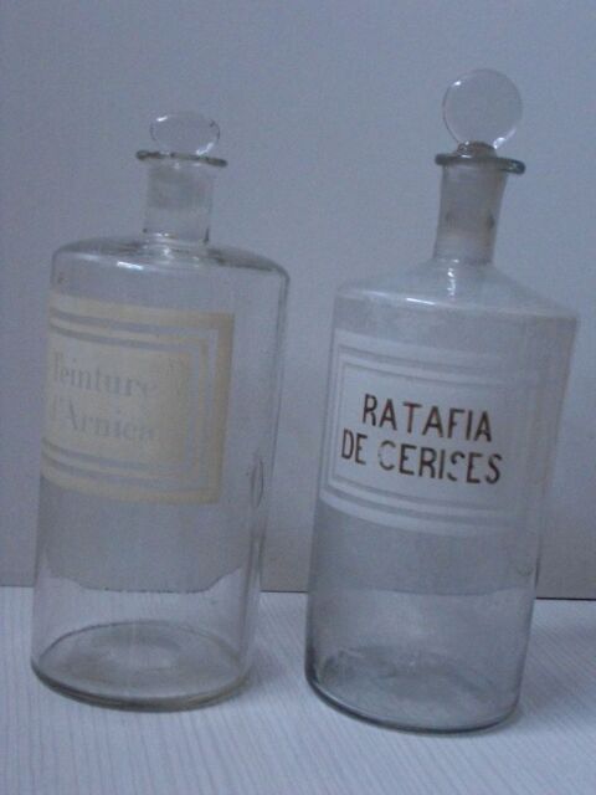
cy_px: 398
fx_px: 1194
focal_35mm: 52
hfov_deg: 28.0
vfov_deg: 36.8
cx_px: 298
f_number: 4.5
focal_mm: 9.1
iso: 800
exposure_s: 1/10
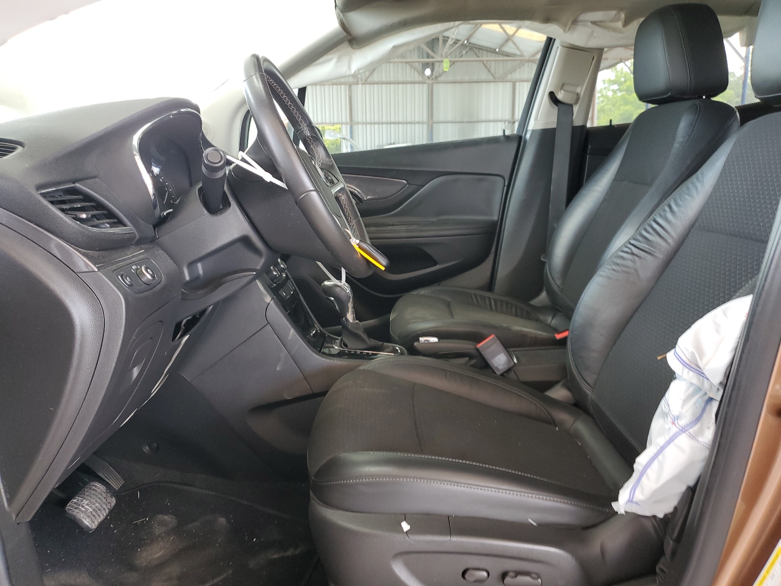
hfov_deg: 67.3
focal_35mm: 26
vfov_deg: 53.1
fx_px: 587
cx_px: 390
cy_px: 293
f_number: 1.5
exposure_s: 1/60.2
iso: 80
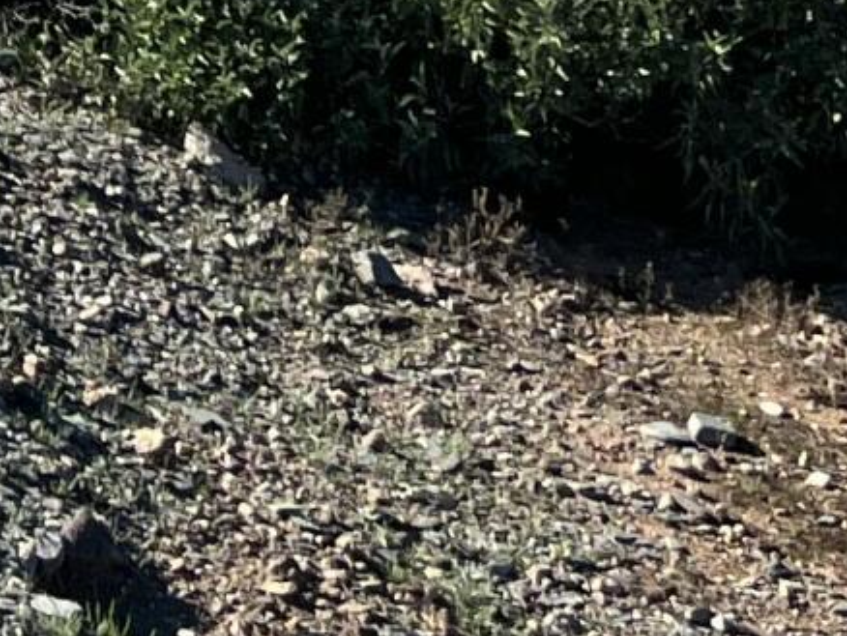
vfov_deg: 7.5
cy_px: -1115
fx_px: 4358
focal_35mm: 178
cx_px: -859
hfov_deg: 10.2
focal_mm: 5.7
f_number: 1.5
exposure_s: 1/5882
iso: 50
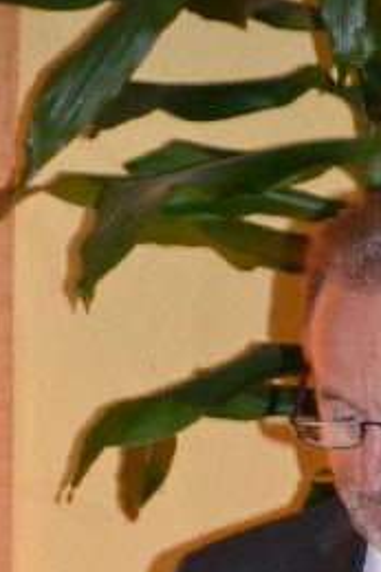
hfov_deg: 3.2
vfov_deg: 4.8
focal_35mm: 433
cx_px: 403
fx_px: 6885
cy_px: 605
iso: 3200
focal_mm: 125
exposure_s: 1/60
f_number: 5.6
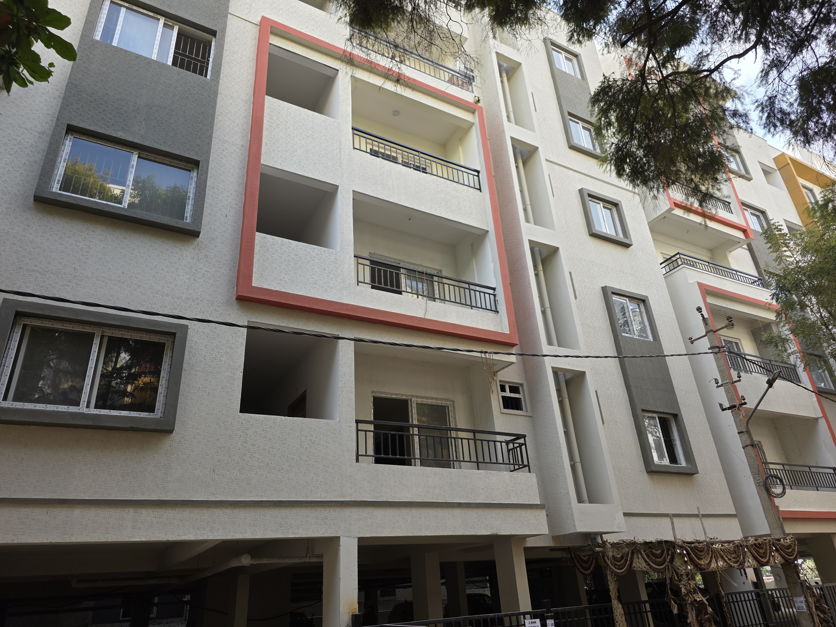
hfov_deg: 73.9
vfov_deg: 58.9
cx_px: 418
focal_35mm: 23
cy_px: 314
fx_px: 555
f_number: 1.7
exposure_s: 1/359
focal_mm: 6.3
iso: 25
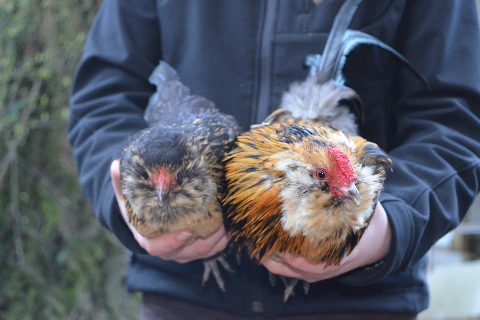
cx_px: 241
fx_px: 813
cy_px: 159
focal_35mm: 61
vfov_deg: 22.3
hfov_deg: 32.9
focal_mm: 40
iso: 3200
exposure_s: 1/60
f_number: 5.3
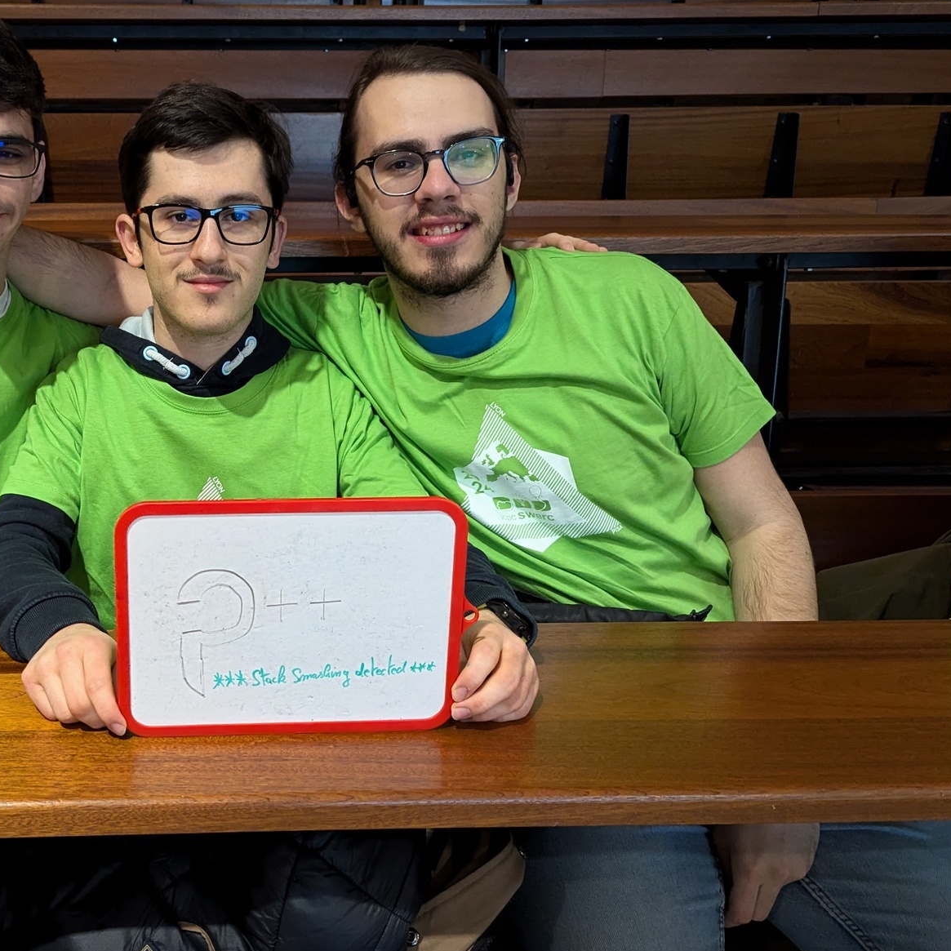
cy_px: 443
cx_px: 202
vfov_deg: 47.2
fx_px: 1088
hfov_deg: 45.1
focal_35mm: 35
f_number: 1.85
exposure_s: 1/23.8
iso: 880
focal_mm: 6.81
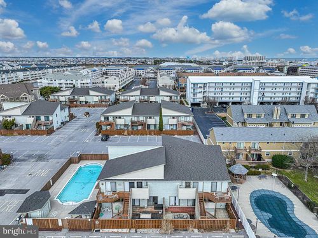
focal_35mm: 24
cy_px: 119
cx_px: 159
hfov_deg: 71.6
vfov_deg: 56.8
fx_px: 220
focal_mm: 12.3
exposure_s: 1/2000
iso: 120
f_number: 2.8
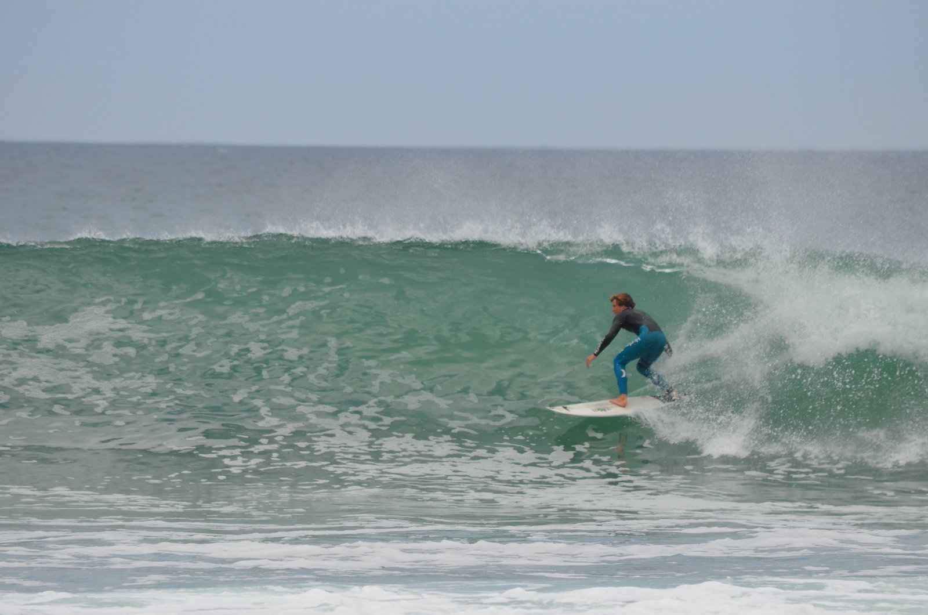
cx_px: 464
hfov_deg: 4.6
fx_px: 11577
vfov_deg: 3.0
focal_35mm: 450
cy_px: 308
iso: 400
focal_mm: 300
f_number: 8
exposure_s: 1/2000
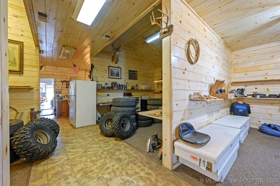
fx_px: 109
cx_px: 140
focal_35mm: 14
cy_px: 93
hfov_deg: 104.3
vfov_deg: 81.1
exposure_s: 1.3
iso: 250
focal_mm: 14
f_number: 9
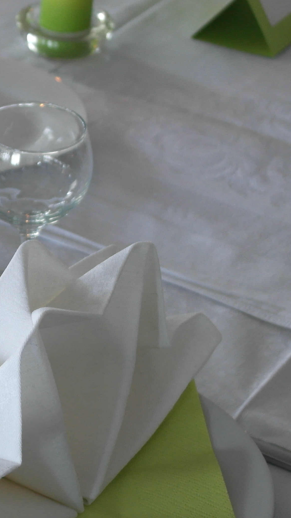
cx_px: -230
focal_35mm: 146
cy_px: 329
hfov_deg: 8.0
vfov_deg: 14.7
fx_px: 2004
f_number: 4.5
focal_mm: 35
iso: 400
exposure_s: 1/40
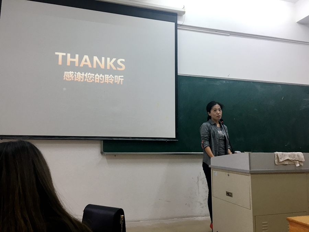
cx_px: 154
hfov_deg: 61.7
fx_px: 259
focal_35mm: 29
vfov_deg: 48.2
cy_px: 116
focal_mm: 4.15
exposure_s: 1/33
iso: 50
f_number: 2.2
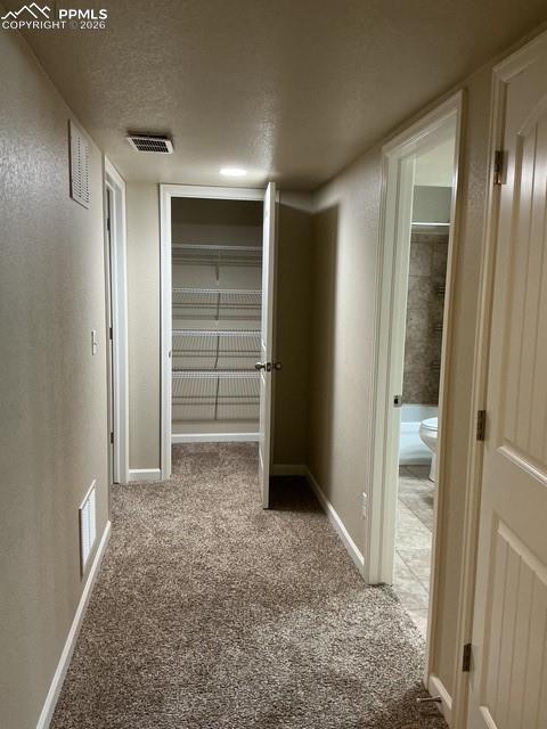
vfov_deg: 61.7
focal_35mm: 29
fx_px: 611
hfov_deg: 48.2
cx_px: 274
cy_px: 364
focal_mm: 3
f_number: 1.8
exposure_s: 1/60
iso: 160
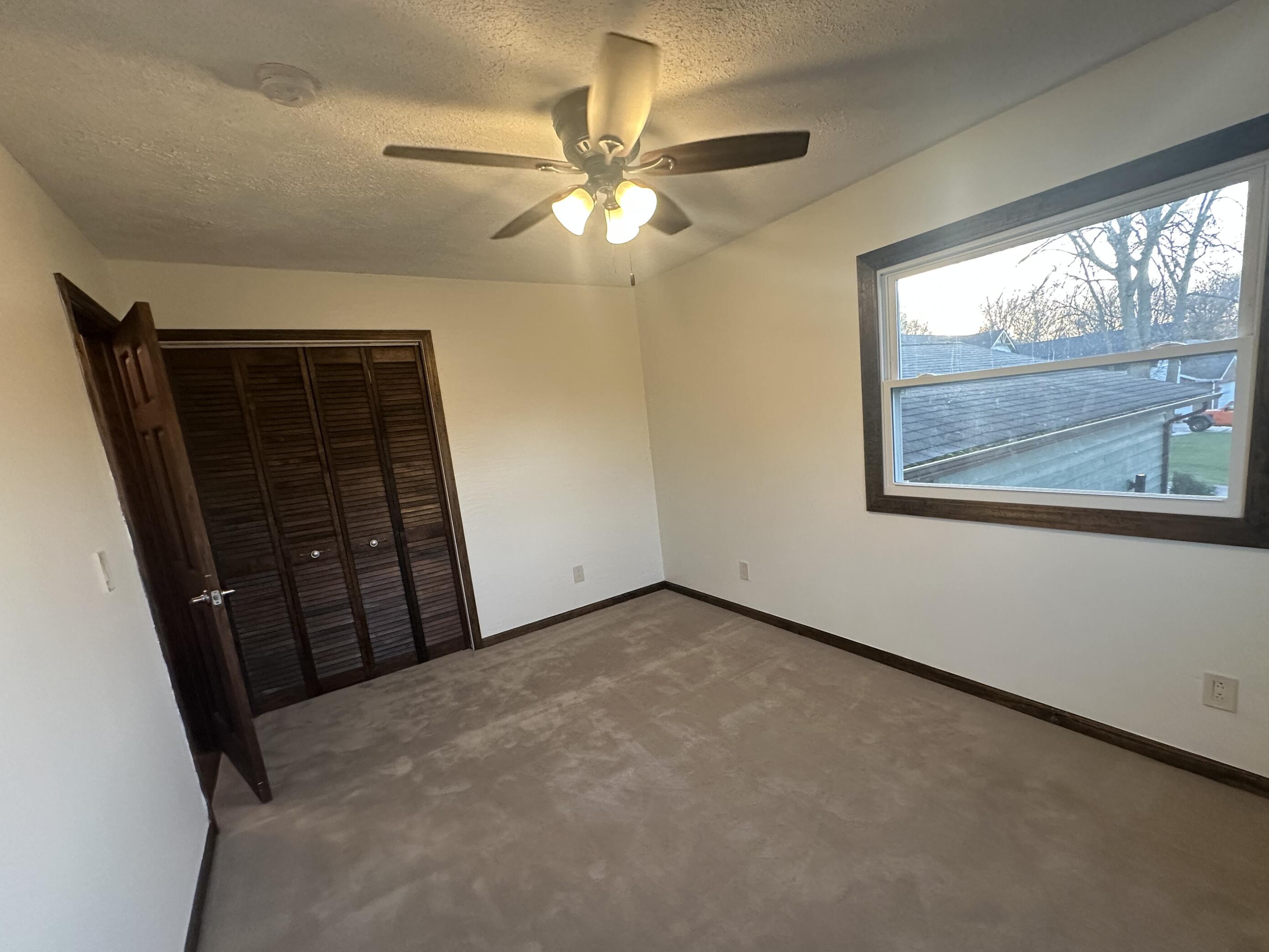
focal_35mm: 15
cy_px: 503
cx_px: 674
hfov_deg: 98.0
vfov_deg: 81.7
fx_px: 550
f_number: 2.2
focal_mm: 2.22
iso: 320
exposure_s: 1/120
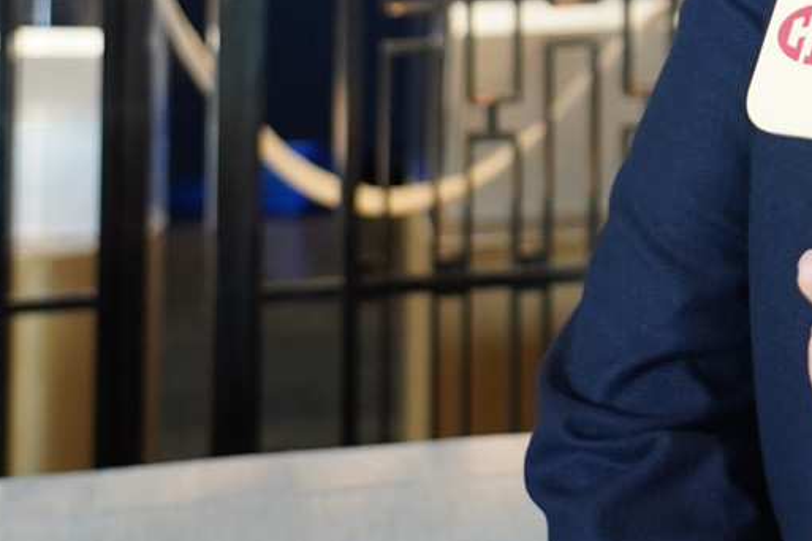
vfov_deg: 11.3
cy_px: -418
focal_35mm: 113
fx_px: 2549
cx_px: 1015
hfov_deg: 17.2
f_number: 4
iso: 1250
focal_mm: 29
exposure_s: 1/100
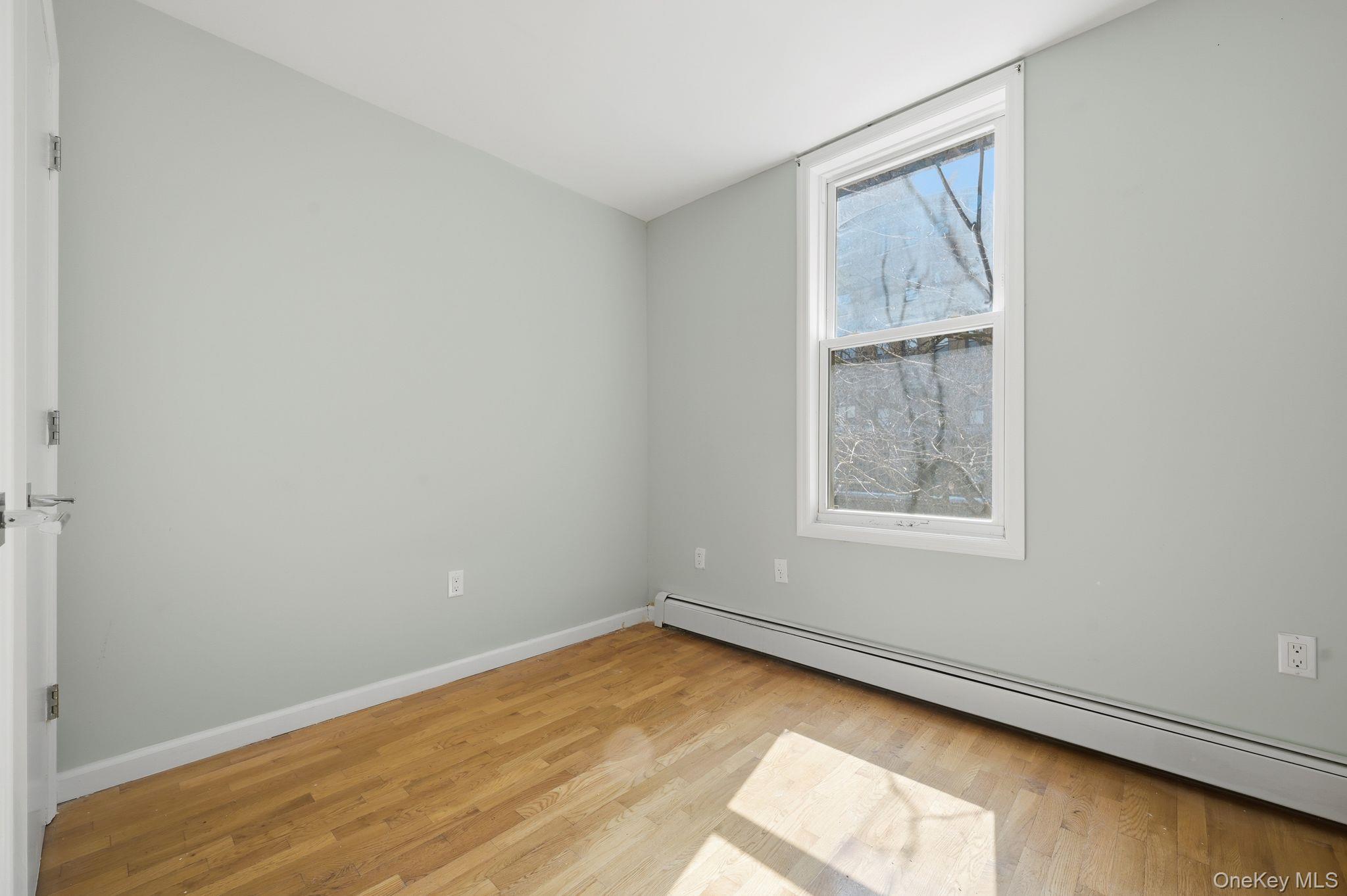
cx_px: 674
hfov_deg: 104.3
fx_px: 524
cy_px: 448
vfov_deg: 81.1
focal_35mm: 14
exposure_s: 1/50
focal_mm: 14
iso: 200
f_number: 8
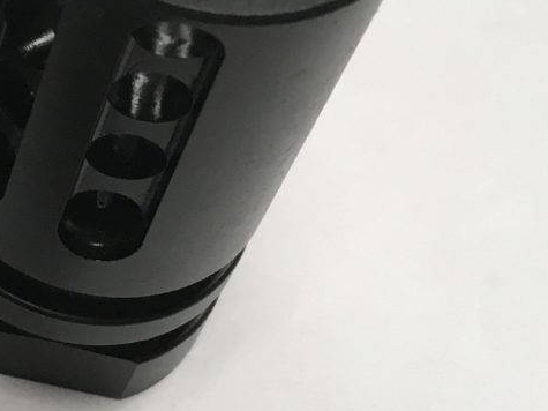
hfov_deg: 14.0
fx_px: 1978
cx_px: -440
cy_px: 102
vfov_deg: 11.8
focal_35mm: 125
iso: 25
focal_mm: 4.15
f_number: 2.2
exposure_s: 1/30
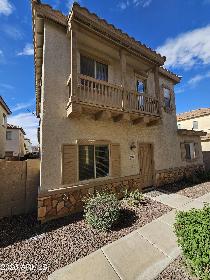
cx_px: 105
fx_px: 105
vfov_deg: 106.2
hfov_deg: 89.9
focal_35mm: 13
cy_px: 140
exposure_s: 1/1584
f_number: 2.2
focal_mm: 2.2
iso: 50
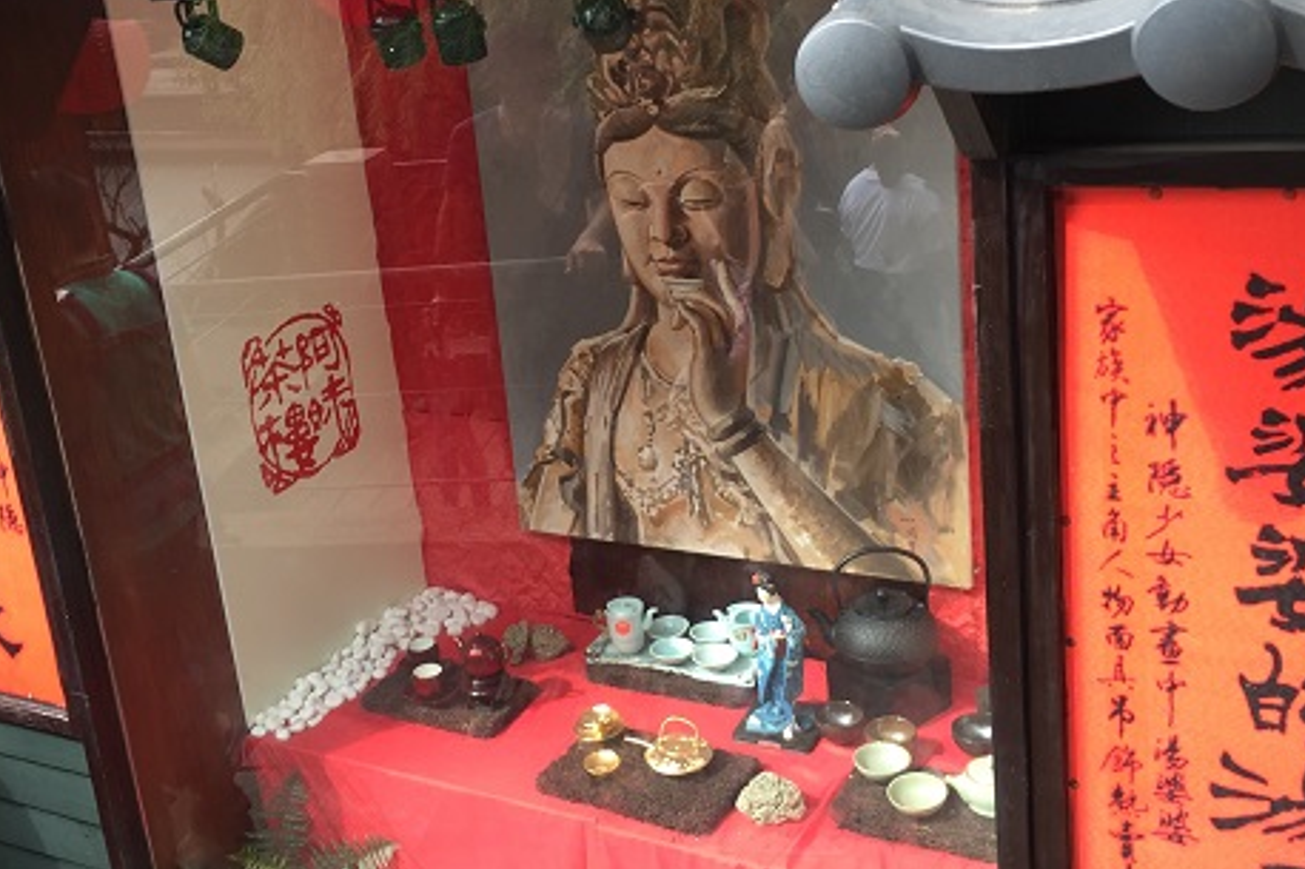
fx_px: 1558
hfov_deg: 45.3
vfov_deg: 31.1
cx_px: 537
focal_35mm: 43
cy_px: 359
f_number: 2.2
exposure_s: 1/120
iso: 32
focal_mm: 4.15
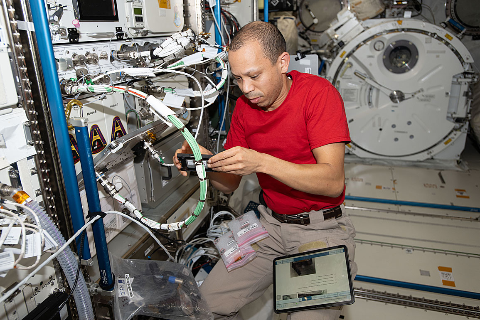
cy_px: 160
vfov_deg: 53.1
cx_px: 240
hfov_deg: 73.7
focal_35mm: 24
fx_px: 320
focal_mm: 24
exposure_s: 1/60
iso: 200
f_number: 5
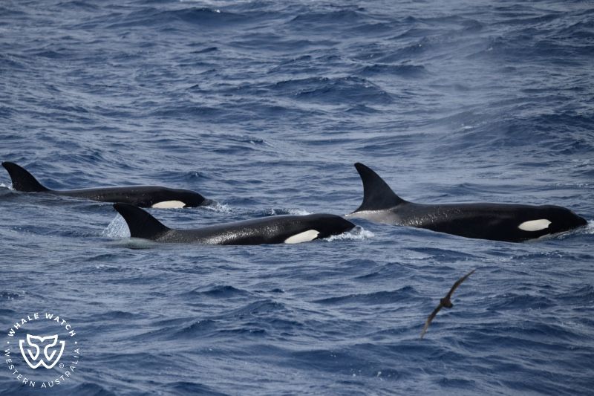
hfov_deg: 4.9
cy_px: 198
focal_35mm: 420
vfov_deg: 3.3
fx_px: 6928
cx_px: 297
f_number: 6
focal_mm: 420
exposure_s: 1/8000
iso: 900
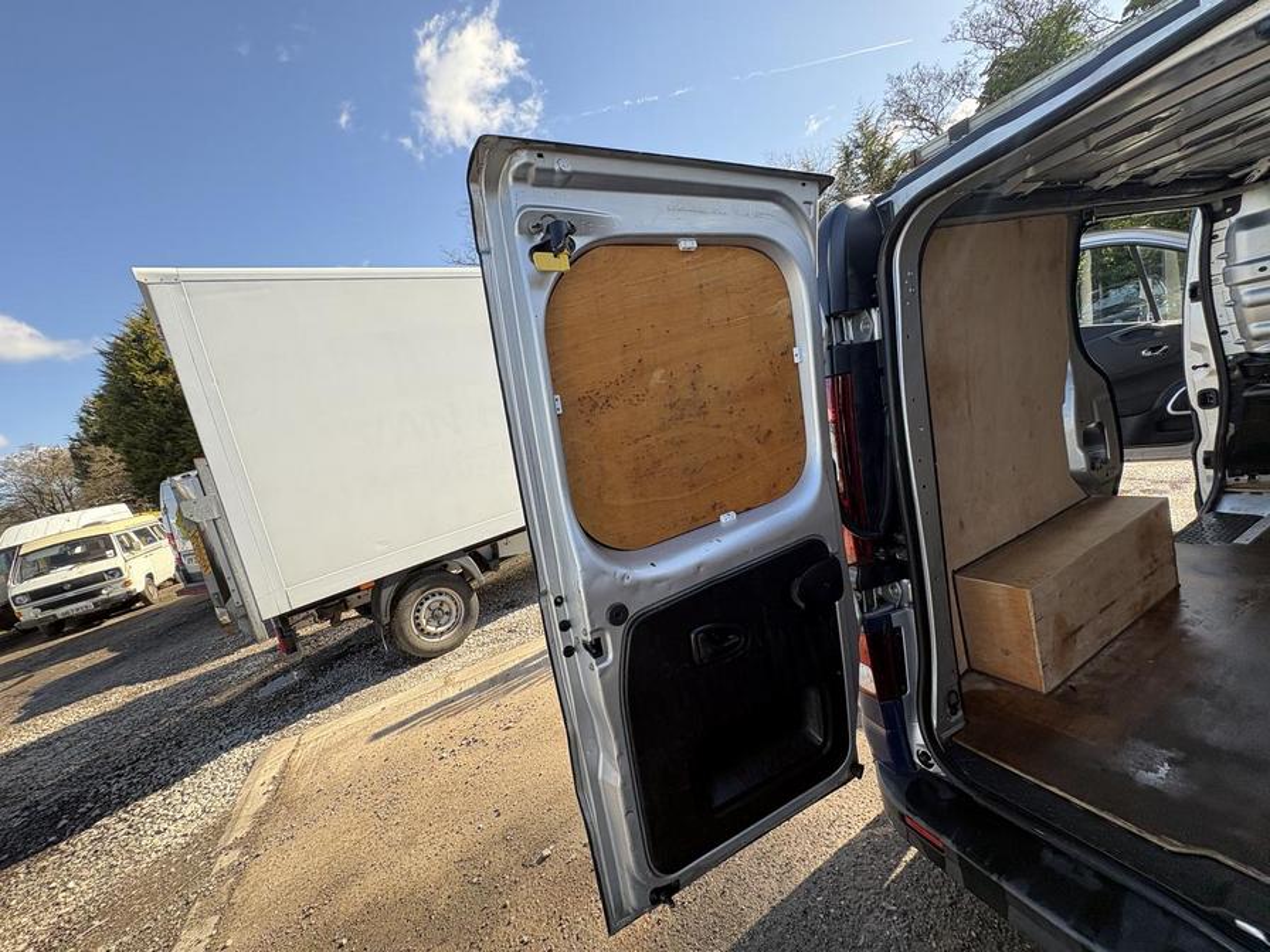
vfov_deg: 85.7
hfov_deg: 102.1
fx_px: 514
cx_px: 635
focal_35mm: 14
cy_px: 476
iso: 40
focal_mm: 2.22
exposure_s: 1/232
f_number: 2.2
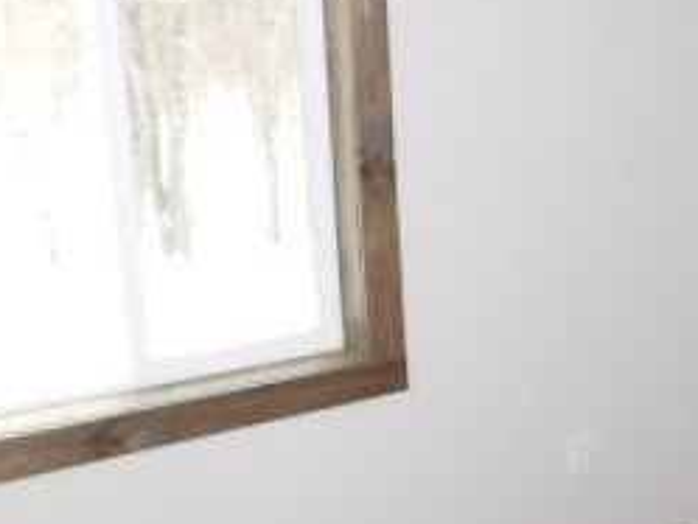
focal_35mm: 59
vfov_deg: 24.8
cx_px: 880
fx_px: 1190
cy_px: 205
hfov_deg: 27.8
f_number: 3
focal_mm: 4
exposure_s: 1/30
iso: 200
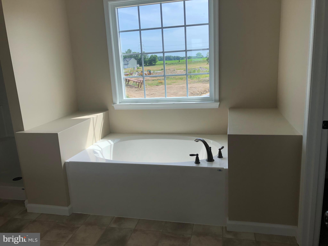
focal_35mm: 28
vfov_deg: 49.7
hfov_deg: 63.4
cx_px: 164
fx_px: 265
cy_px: 123
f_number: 1.8
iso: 20
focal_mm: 3.99
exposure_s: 1/510
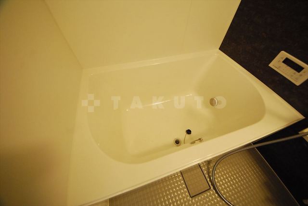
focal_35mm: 12
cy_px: 103
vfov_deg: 90.1
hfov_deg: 112.6
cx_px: 154
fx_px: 103
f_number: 4.5
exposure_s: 1/30
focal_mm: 8
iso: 1600
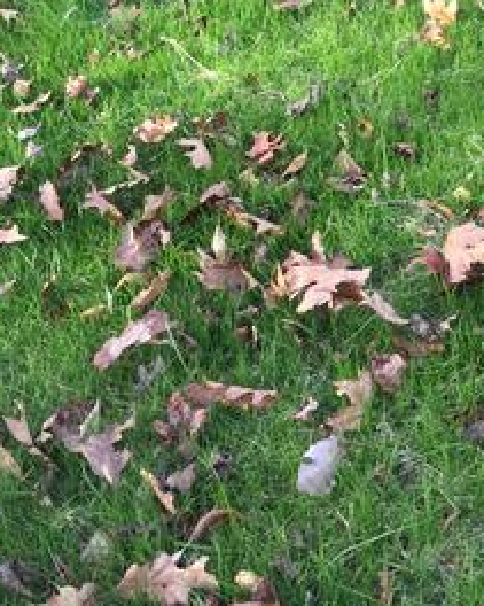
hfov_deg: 19.3
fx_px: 1344
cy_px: -62
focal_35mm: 75
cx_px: 570
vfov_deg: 23.8
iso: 32
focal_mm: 4.15
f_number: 2.2
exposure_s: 1/120
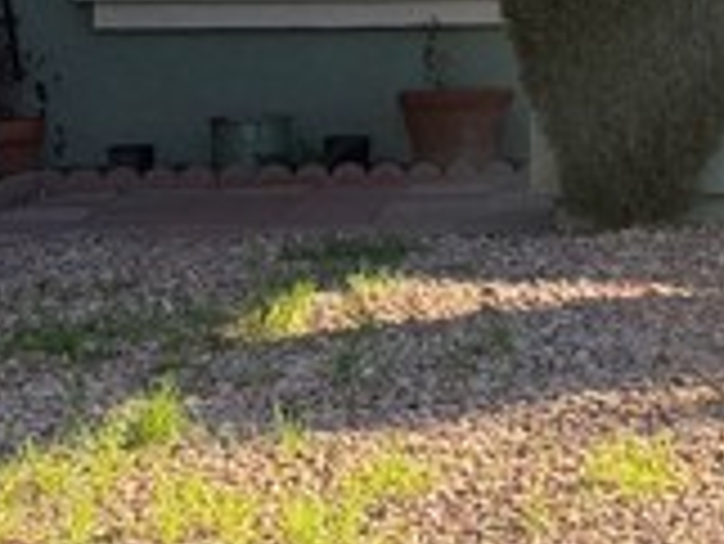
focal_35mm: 191
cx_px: 980
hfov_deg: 10.1
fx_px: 3998
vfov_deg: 7.7
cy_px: -243
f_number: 1.78
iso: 100
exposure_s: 1/2208
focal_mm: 6.76
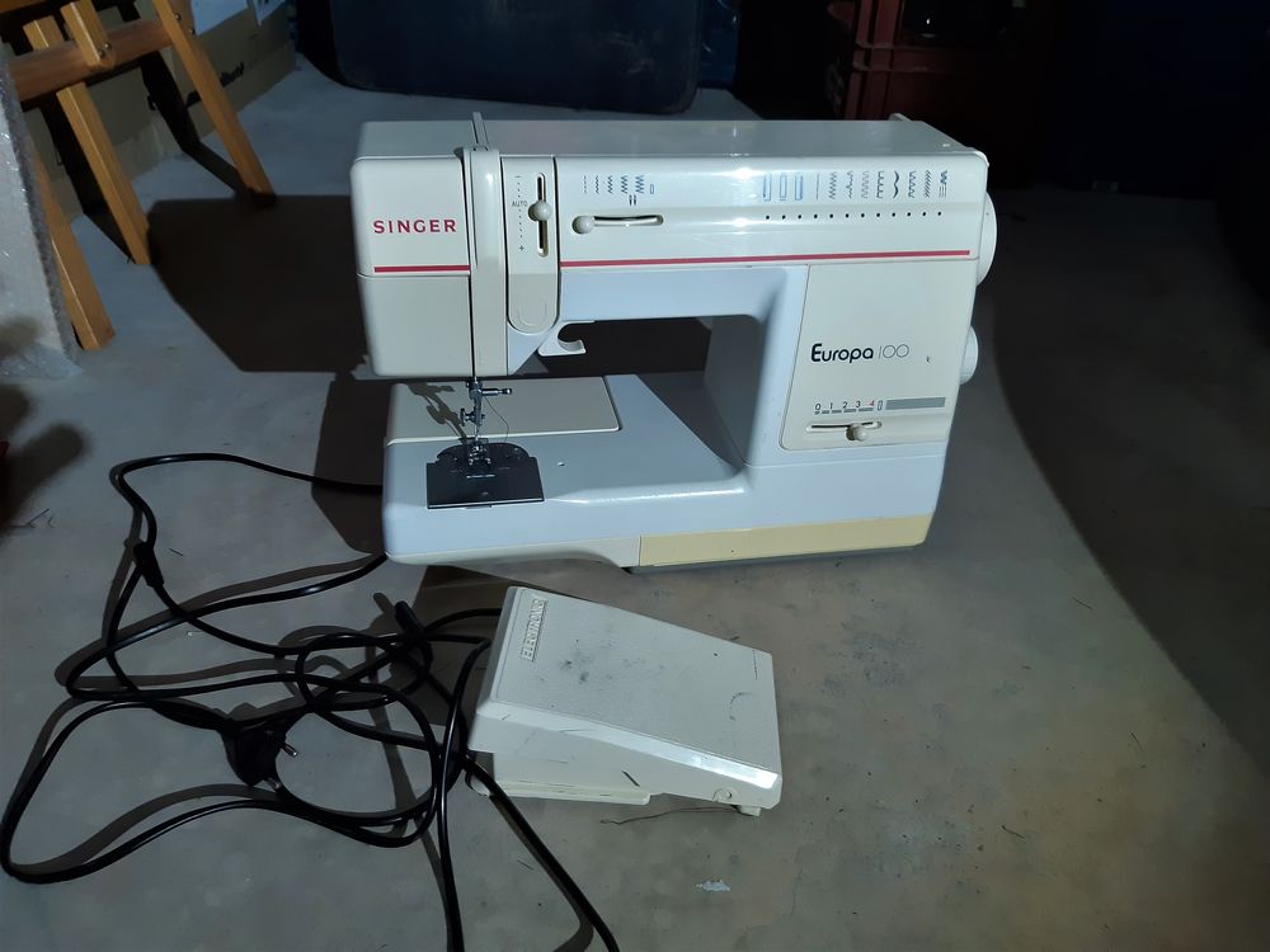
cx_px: 635
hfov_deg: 67.3
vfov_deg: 53.1
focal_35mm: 26
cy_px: 476
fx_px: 954
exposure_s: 1/25
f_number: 1.7
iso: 200
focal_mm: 3.92
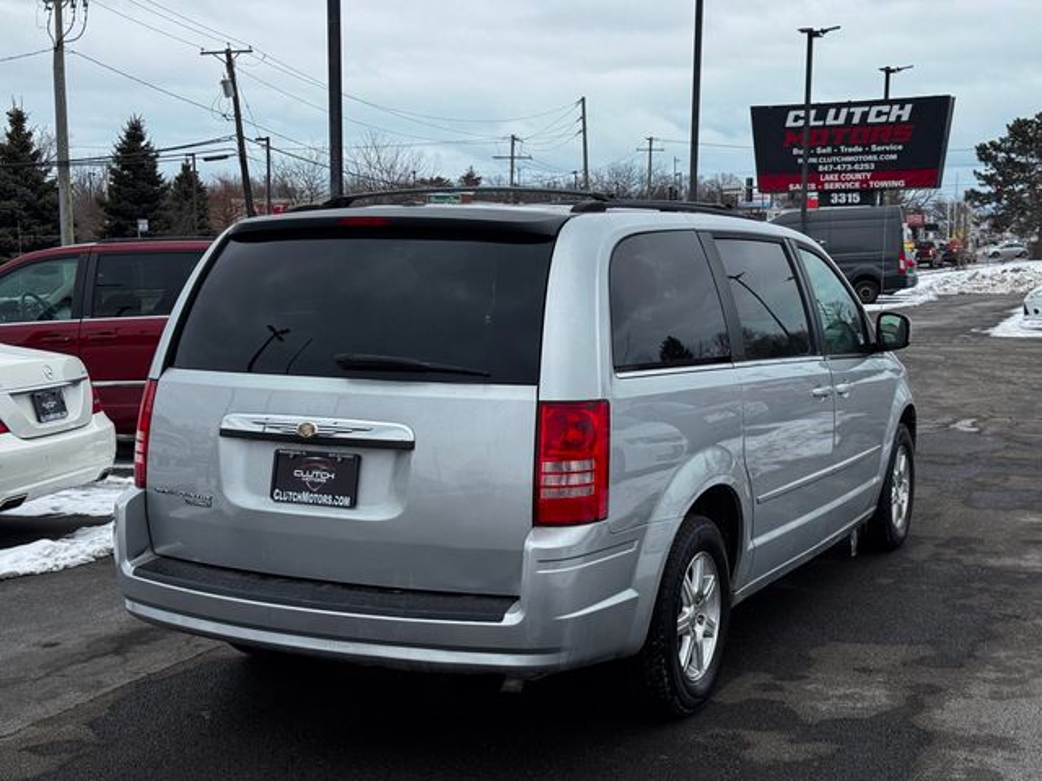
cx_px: 521
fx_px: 1445
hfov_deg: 39.7
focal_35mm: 48
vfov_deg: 30.3
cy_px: 390
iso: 64
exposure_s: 1/1094
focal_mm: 6.76
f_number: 1.78
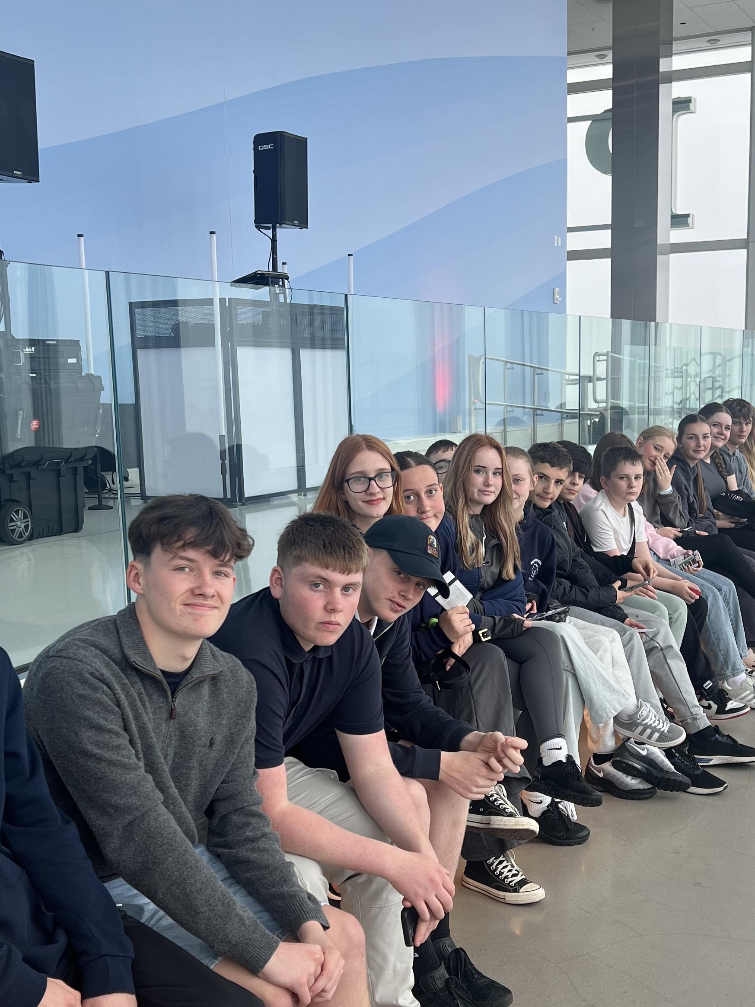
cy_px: 607
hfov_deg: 32.1
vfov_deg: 41.9
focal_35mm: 45
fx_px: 1309
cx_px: 431
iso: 40
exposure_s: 1/120
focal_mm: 5.7
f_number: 1.5
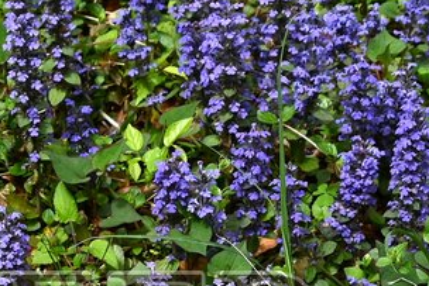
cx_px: 106
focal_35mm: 158
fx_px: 1884
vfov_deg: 8.6
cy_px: 368
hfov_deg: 13.0
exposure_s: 1/640
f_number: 6.3
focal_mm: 30
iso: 200
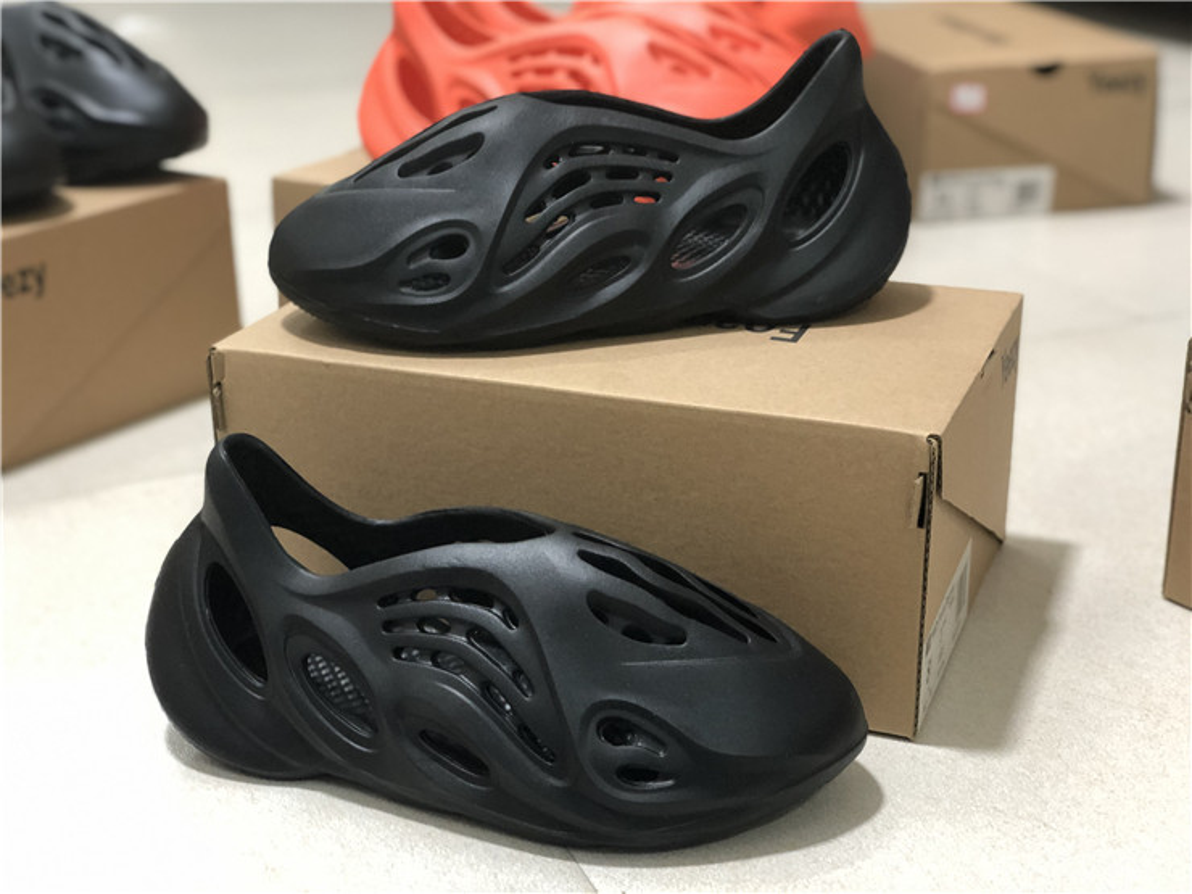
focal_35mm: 52
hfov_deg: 36.8
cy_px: 447
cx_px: 596
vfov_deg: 28.0
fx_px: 1791
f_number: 2.4
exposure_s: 1/17
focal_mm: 6
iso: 160
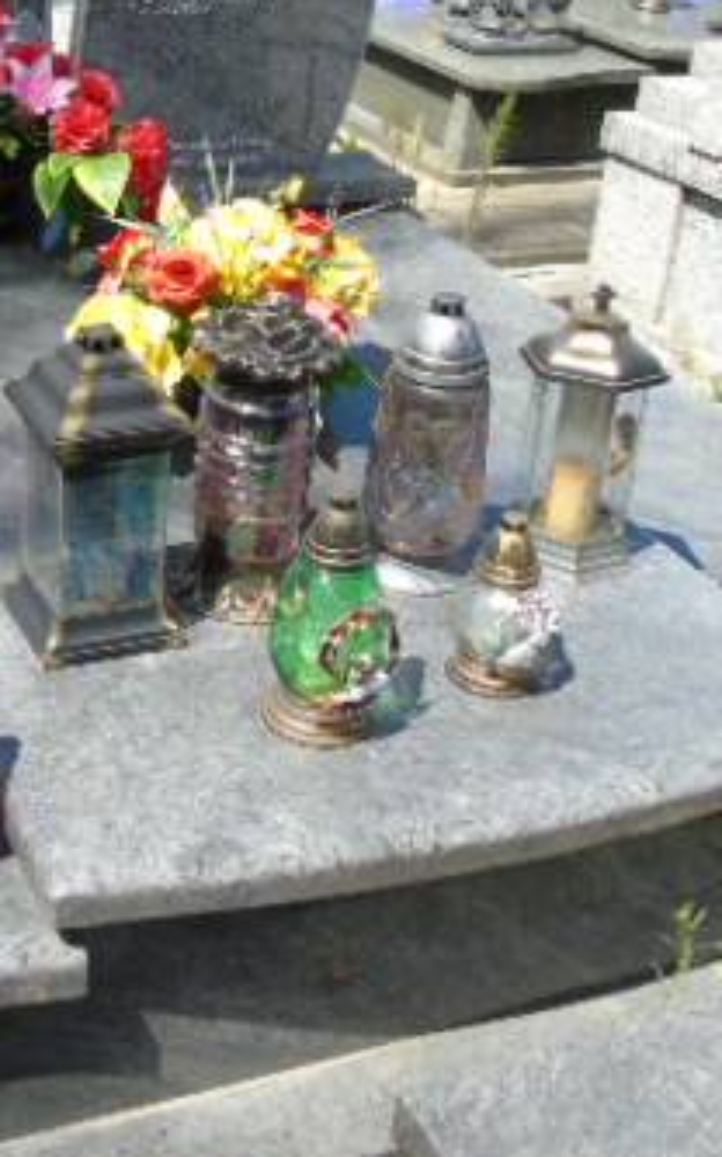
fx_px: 1606
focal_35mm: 51
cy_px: 375
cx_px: 111
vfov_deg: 39.1
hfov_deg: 24.8
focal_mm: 4.4
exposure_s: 1/500
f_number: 3.4
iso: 80
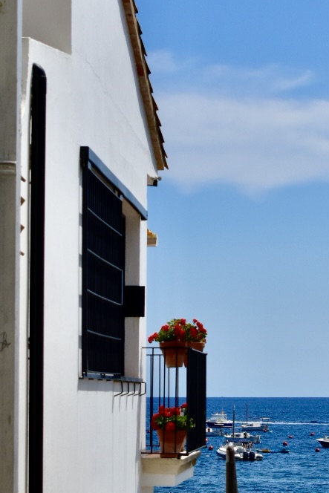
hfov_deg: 9.9
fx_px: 1904
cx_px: 258
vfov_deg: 14.8
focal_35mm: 139
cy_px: 279
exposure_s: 1/4000
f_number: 7.1
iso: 360
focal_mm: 38
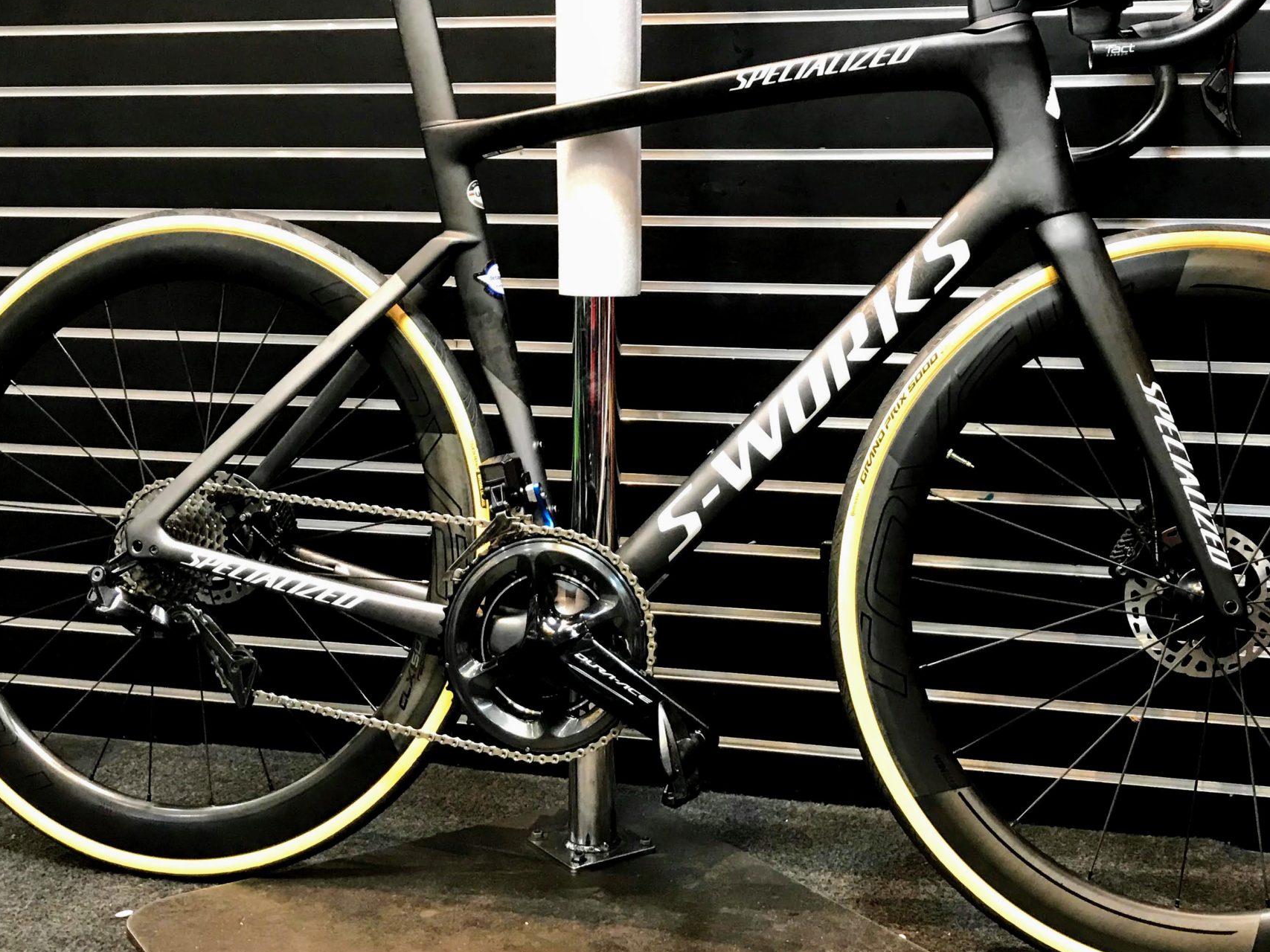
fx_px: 1541
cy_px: 373
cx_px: 759
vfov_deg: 34.2
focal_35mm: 42
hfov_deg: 44.6
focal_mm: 3.99
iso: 100
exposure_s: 1/17
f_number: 1.8
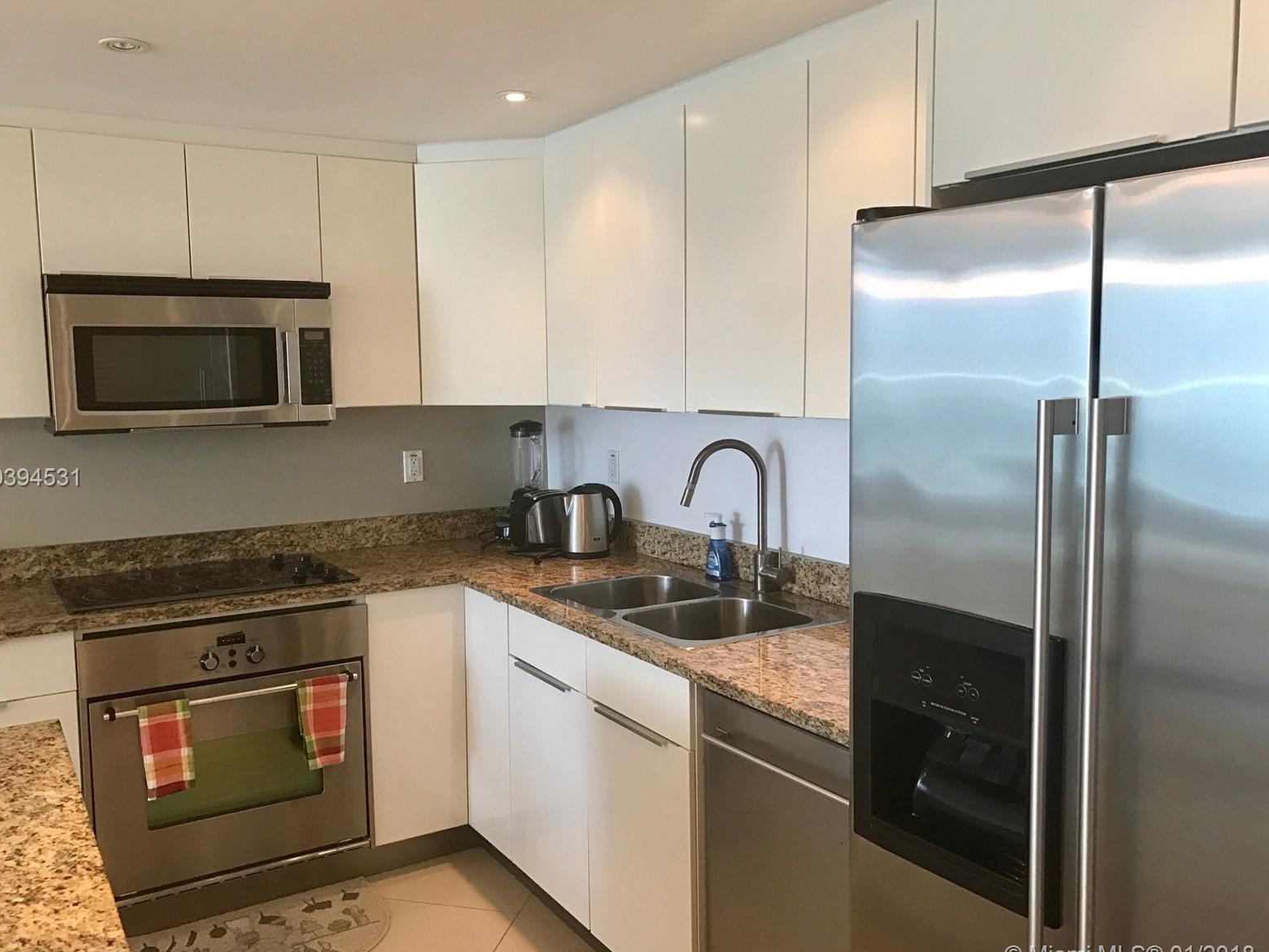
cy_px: 479
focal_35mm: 29
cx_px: 614
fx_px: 1063
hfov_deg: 61.6
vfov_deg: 48.2
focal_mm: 3.99
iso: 32
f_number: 1.8
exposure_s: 1/30
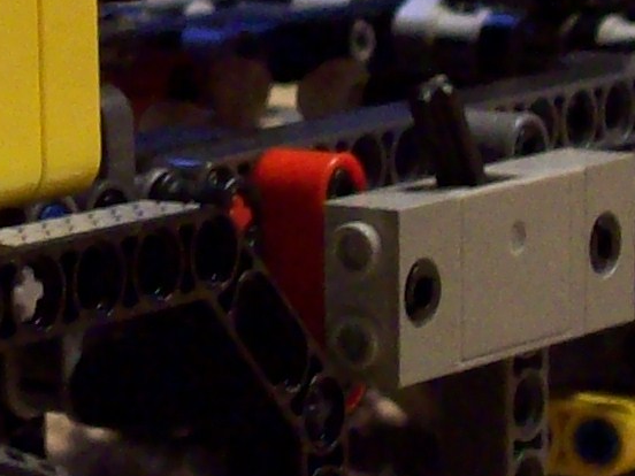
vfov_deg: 6.4
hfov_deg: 8.5
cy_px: 101
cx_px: 46
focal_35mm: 232
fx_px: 4256
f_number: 3
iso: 200
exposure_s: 1/8
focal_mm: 7.6
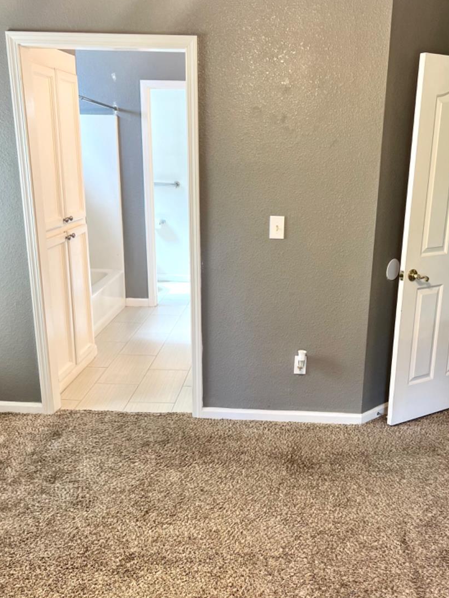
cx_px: 264
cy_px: 339
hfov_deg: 39.6
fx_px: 622
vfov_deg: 51.2
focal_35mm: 36
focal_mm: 5.7
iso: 125
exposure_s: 1/120
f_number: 1.5
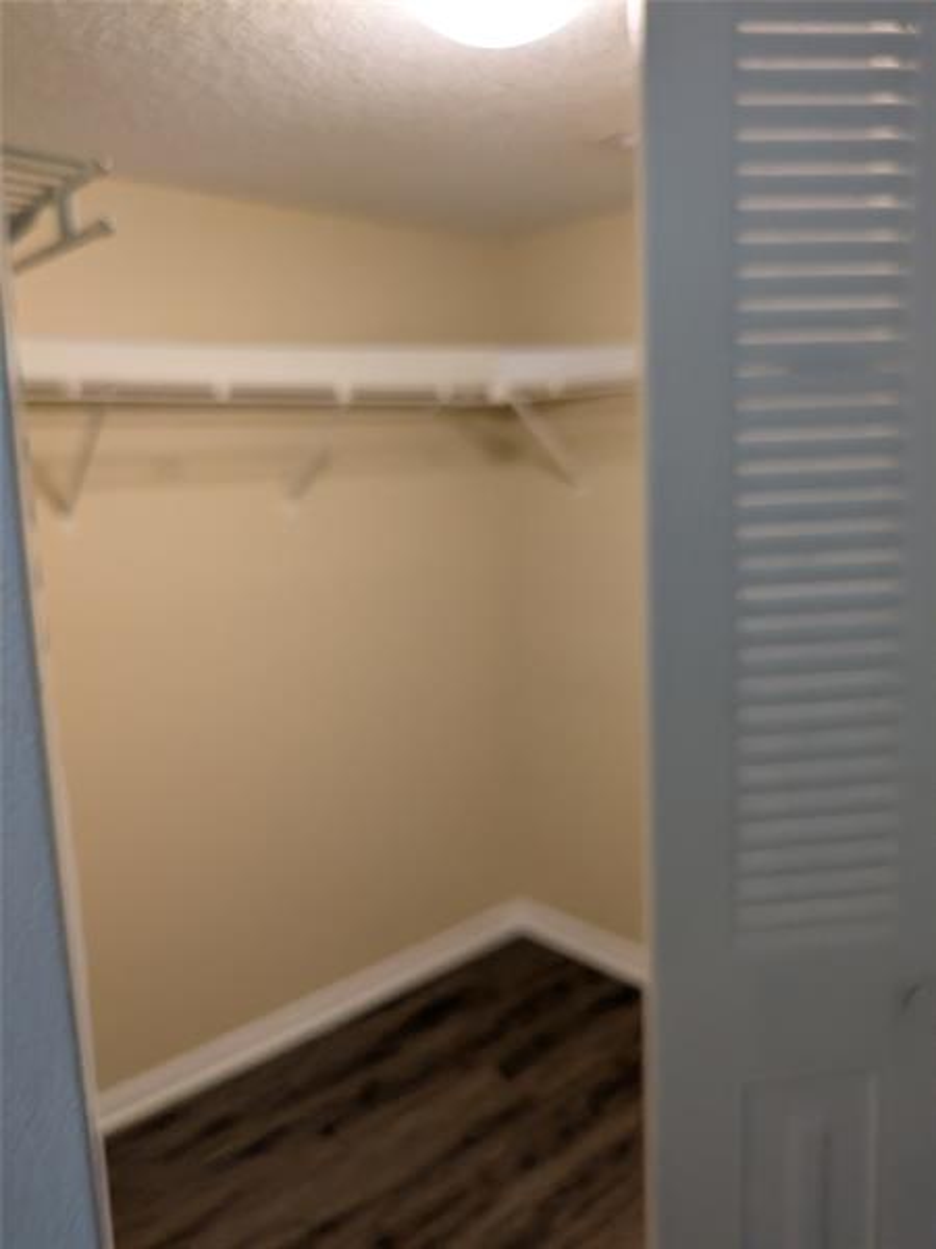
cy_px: 624
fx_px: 901
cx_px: 468
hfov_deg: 54.9
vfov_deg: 69.4
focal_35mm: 25
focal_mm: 5.43
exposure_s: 1/120
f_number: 1.89
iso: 324
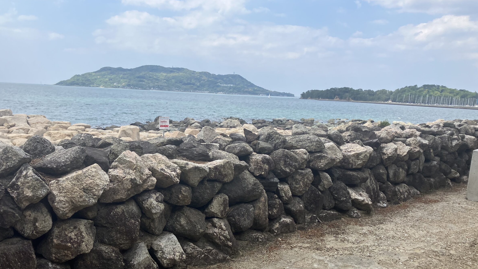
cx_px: 225
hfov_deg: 59.4
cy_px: 177
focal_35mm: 33
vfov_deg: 35.3
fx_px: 418
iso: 32
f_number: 1.8
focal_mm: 3.99
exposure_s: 1/1389
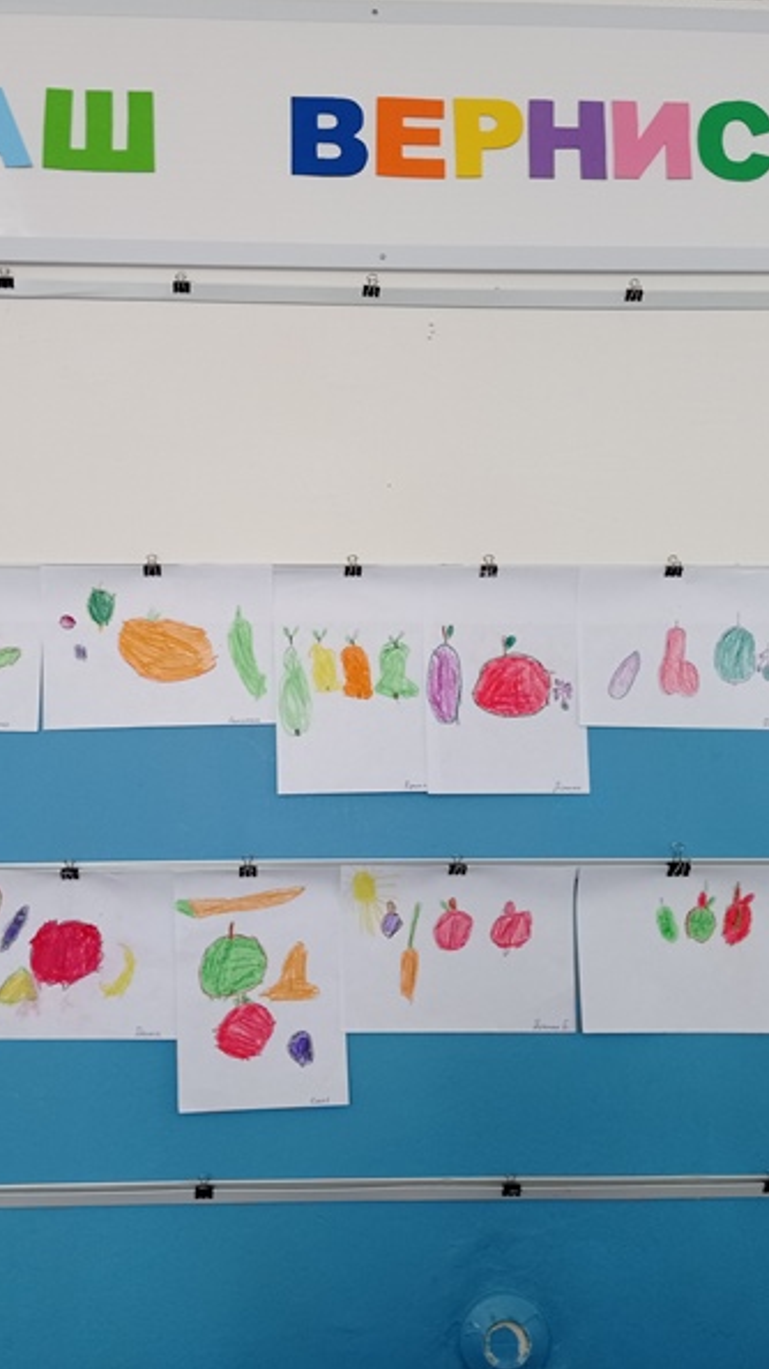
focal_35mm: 41
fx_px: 1489
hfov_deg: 28.9
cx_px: 295
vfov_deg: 49.4
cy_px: 683
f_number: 1.79
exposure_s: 1/33.3
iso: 208
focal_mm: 4.74
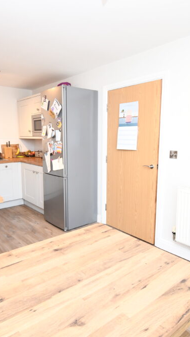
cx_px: 75
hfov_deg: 47.4
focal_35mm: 24
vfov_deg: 76.3
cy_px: 167
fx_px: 215
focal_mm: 10
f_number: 4.5
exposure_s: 1/40
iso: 560
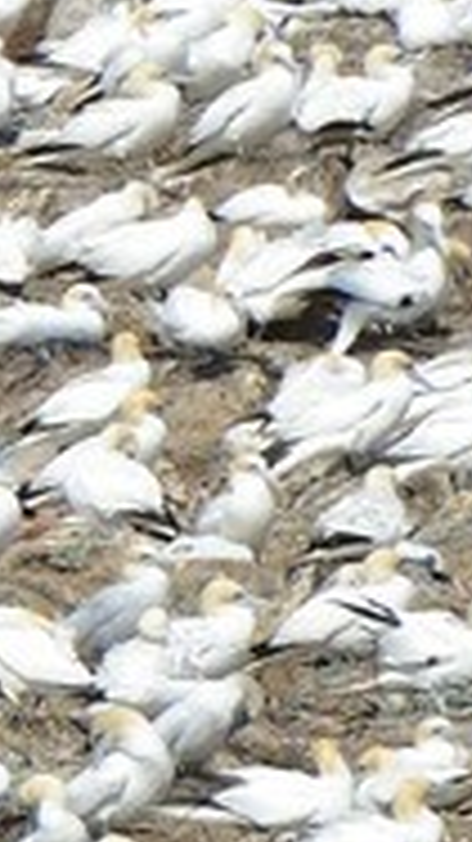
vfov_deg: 1.2
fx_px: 39881
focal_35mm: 1790
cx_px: -2122
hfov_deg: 0.7
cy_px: 946
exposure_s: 1/1600
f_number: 10
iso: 800
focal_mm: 200
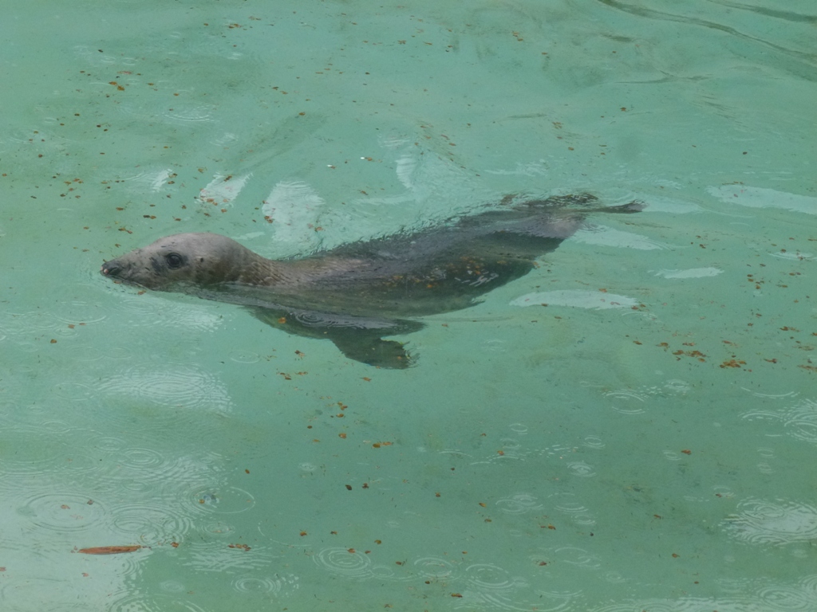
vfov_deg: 11.3
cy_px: 306
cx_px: 408
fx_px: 3092
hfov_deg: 15.1
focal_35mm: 131
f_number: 5.2
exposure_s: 1/320
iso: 320
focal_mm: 23.4
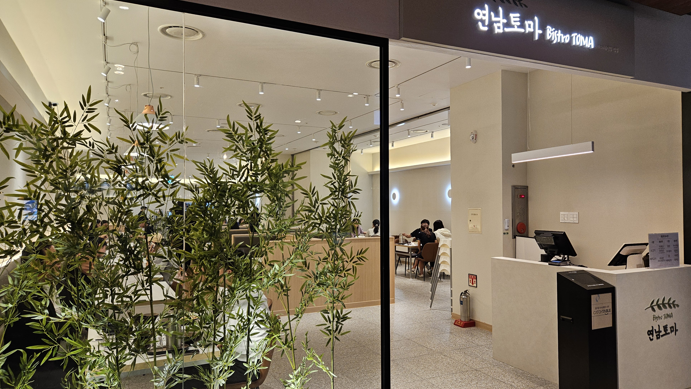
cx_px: 358
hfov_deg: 71.9
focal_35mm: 26
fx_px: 476
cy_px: 203
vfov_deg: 44.4
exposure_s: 1/120
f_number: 1.8
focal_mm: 5.4
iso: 125
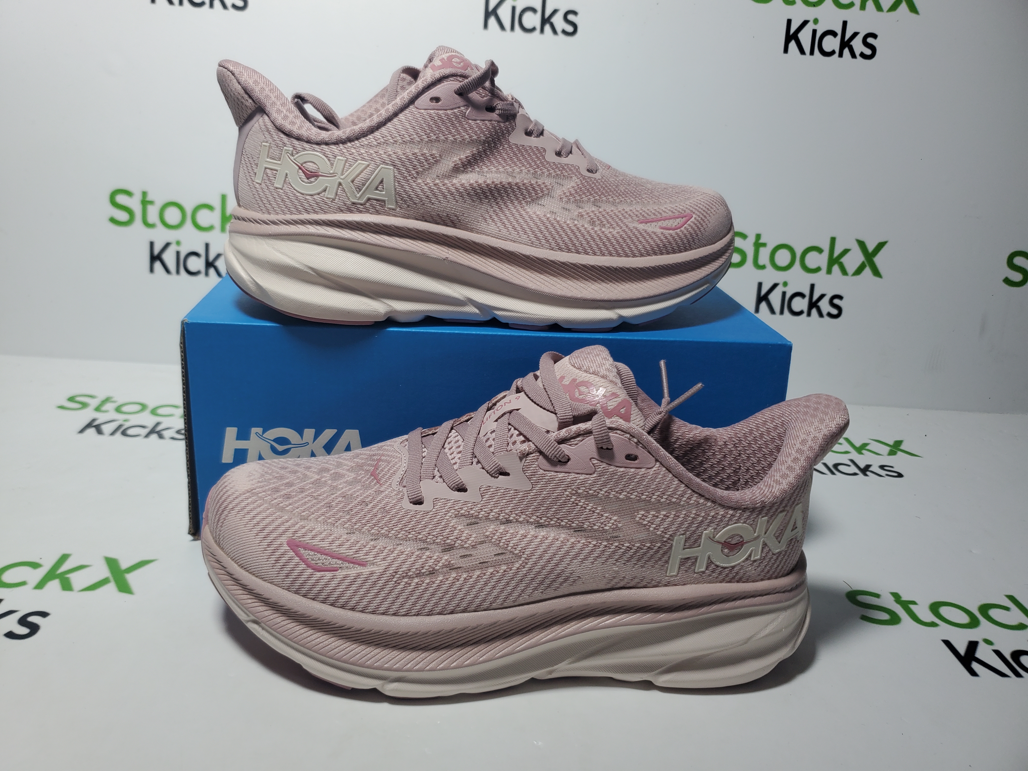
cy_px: 386
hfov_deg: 67.3
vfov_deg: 53.1
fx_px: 772
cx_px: 514
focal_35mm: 26
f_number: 1.5
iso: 50
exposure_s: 1/578
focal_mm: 4.3
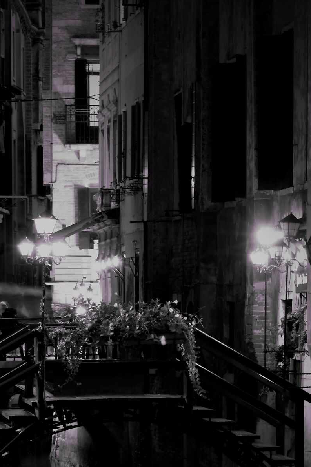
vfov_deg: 8.5
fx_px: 3137
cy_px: 464
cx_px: 109
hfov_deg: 5.7
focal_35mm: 242
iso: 100
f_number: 8
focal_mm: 80
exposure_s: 5
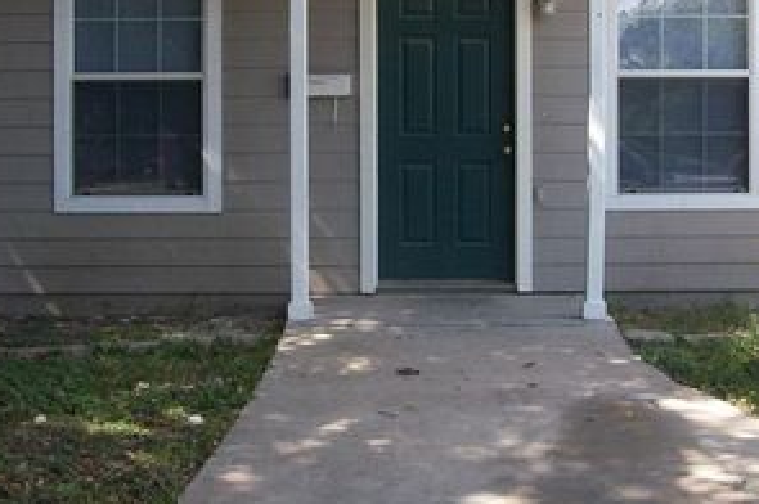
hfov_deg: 33.4
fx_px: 1264
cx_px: 445
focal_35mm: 60
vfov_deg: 22.4
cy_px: 143
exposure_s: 1/253
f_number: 2.8
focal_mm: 5.7
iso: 64
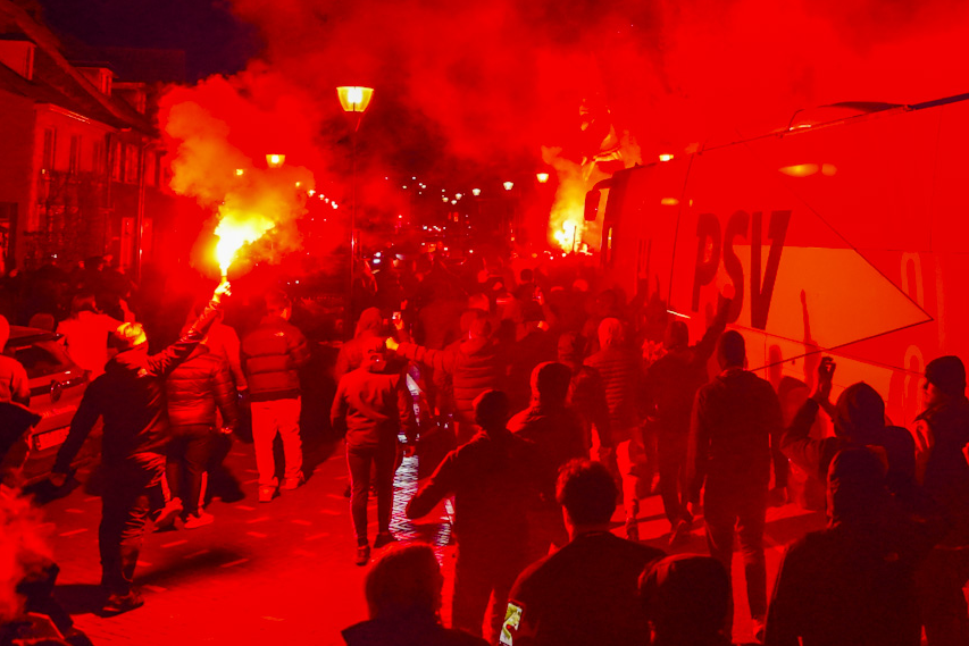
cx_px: 914
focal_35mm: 36
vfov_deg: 34.9
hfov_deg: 46.6
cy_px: 69
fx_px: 969
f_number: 2.8
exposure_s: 1/320
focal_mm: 16
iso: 2500
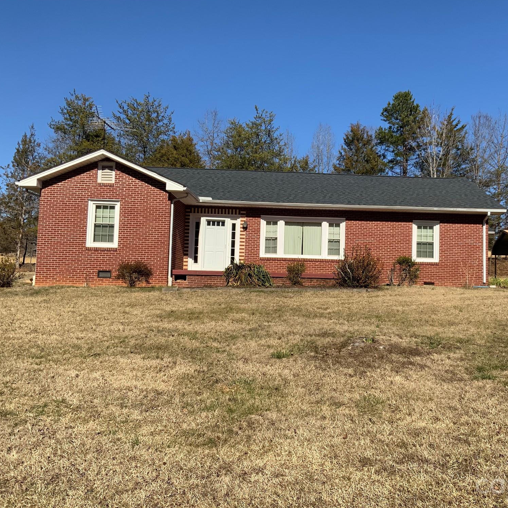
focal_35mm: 35
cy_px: 256
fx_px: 581
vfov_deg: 47.2
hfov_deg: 46.8
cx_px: 320
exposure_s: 1/2538
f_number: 1.8
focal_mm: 3
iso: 20
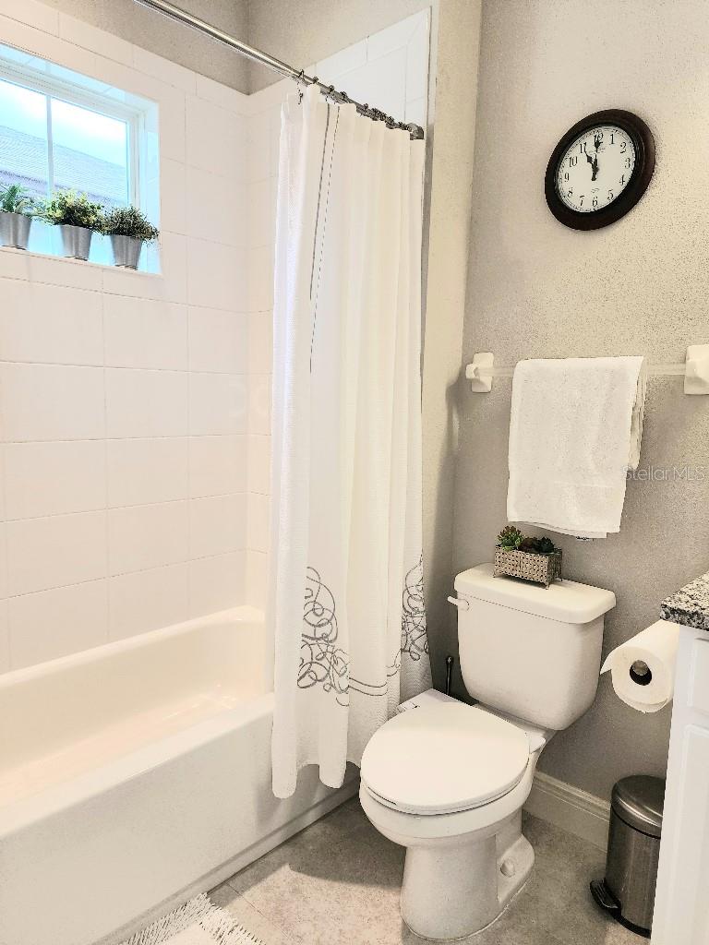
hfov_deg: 58.9
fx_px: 628
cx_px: 354
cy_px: 472
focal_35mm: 23
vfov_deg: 73.9
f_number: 1.8
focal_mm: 6.4
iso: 100
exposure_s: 1/182
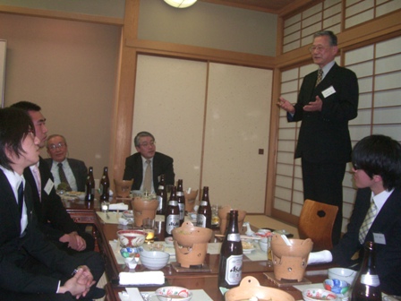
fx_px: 440
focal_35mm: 38
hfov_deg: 49.0
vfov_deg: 37.7
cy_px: 150
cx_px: 200
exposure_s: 1/60
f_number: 2.8
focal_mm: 7.9
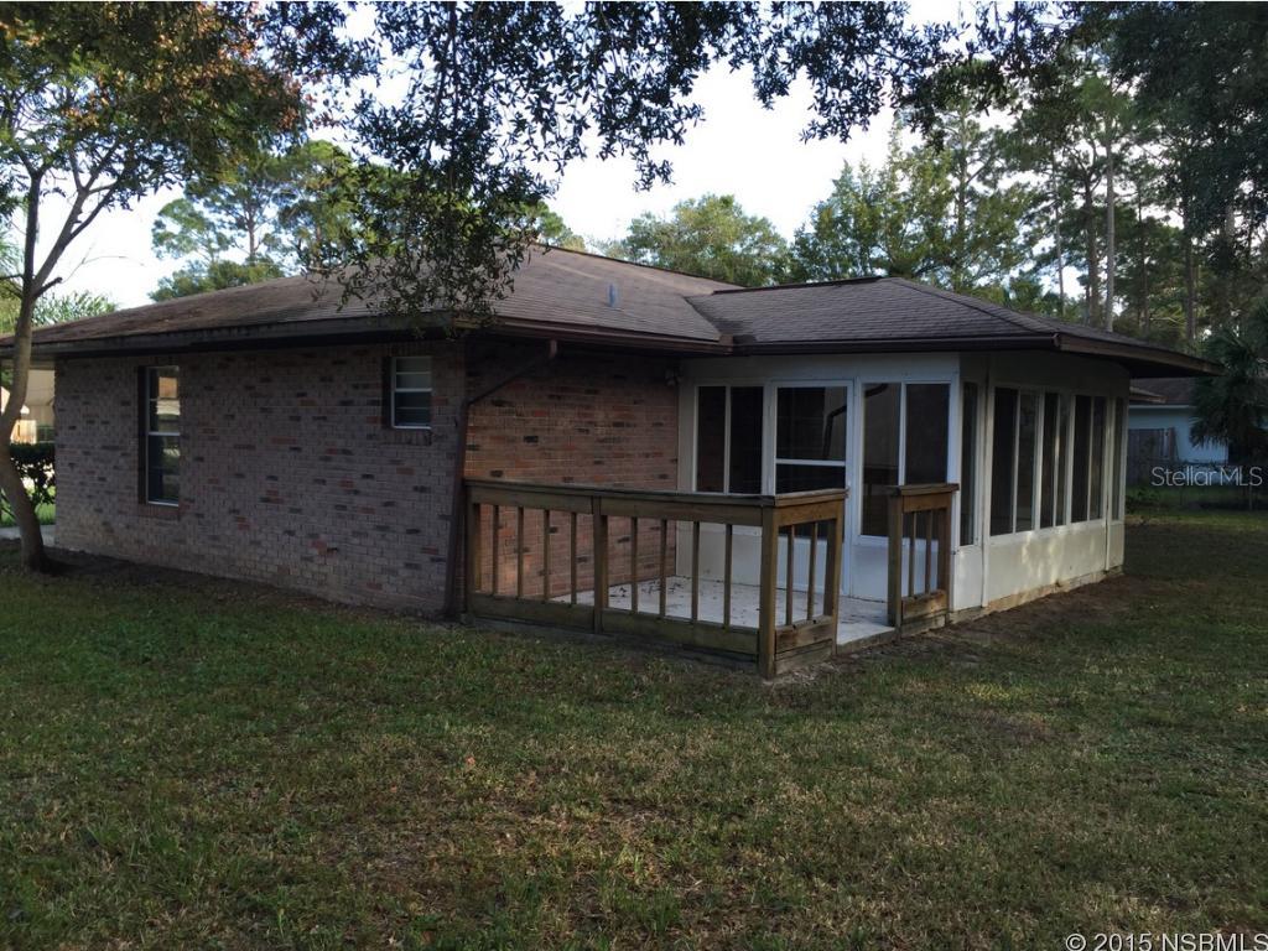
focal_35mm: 29
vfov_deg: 48.2
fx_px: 1062
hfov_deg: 61.7
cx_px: 634
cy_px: 476
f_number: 2.2
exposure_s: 1/218
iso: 32
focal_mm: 4.15
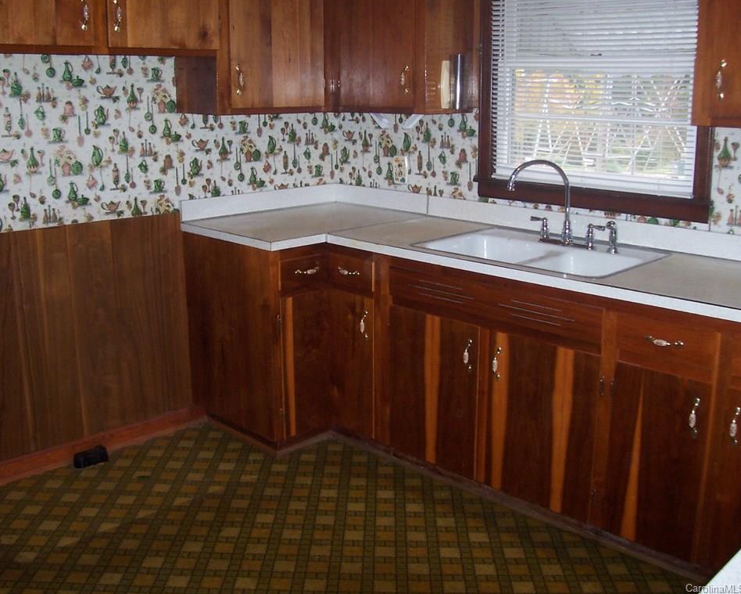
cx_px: 375
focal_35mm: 39
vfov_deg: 38.2
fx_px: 856
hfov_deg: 46.8
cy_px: 295
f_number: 2.8
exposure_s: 1/60
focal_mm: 5.6
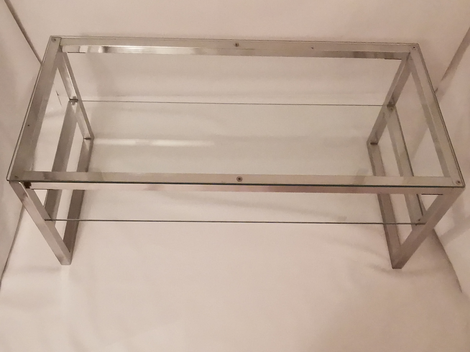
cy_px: 176
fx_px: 489
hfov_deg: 51.4
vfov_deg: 39.7
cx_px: 235
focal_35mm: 36
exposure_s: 1/16.7
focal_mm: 2.35
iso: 640
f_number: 2.2
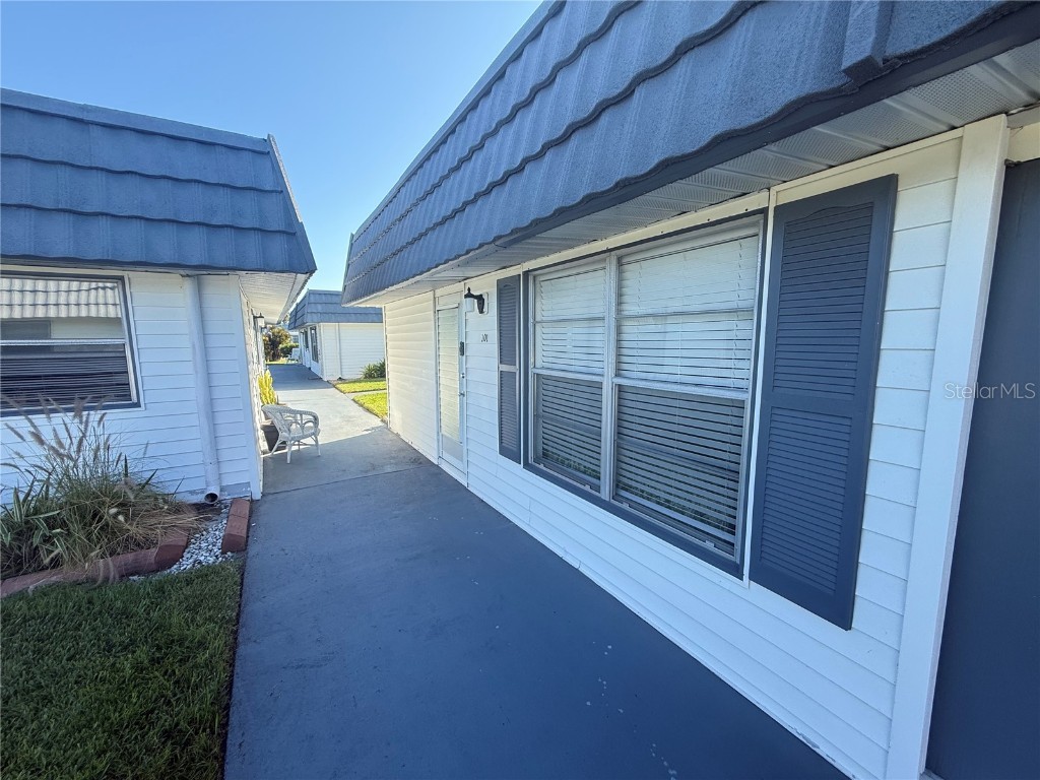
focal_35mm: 14
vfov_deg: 85.7
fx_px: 421
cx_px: 520
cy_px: 390
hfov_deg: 102.1
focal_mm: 2.22
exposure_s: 1/419
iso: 64
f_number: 2.2
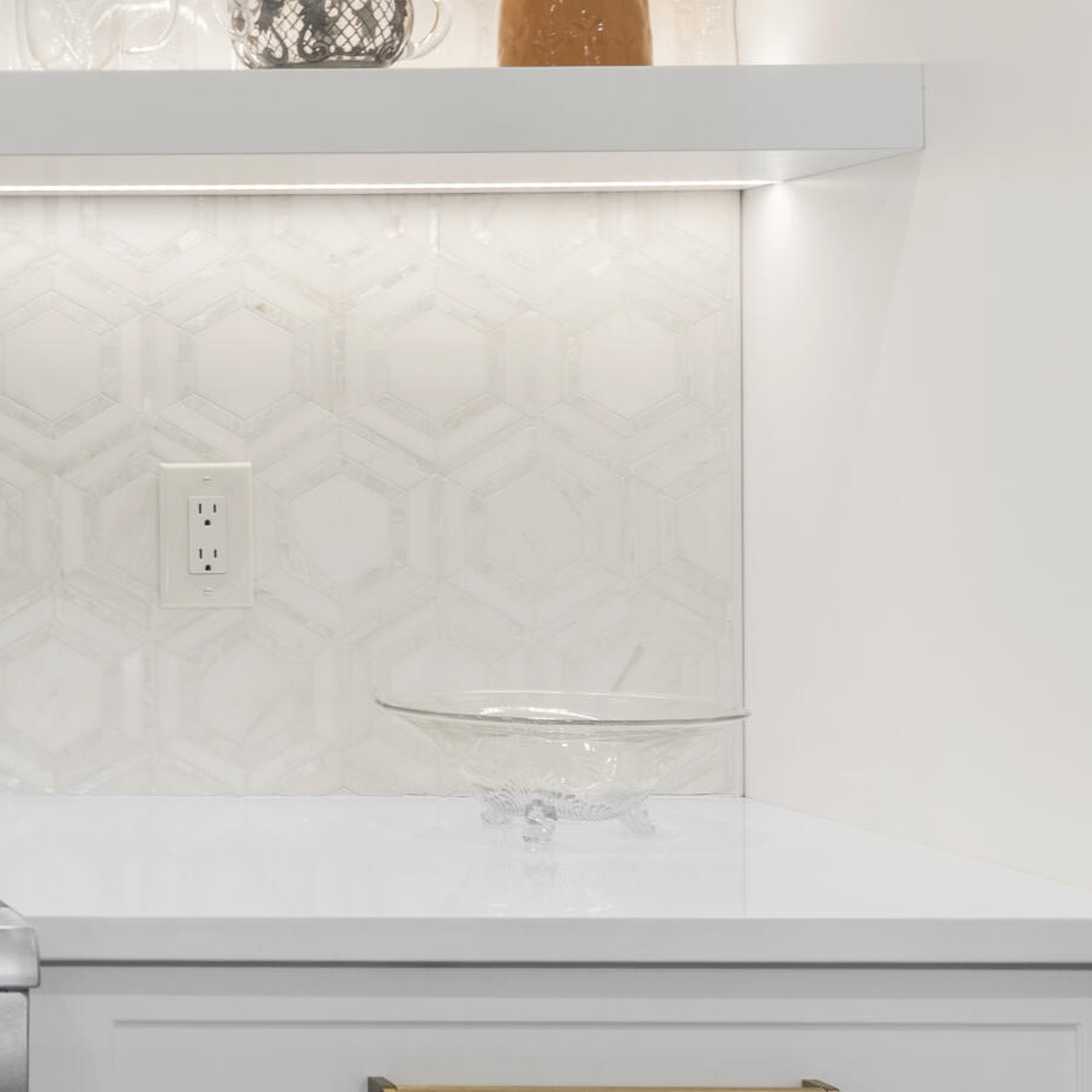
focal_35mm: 84
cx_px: -701
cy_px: 133
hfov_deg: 17.7
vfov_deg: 20.3
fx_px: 2998
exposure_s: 1/8
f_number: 8
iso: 100
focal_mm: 20
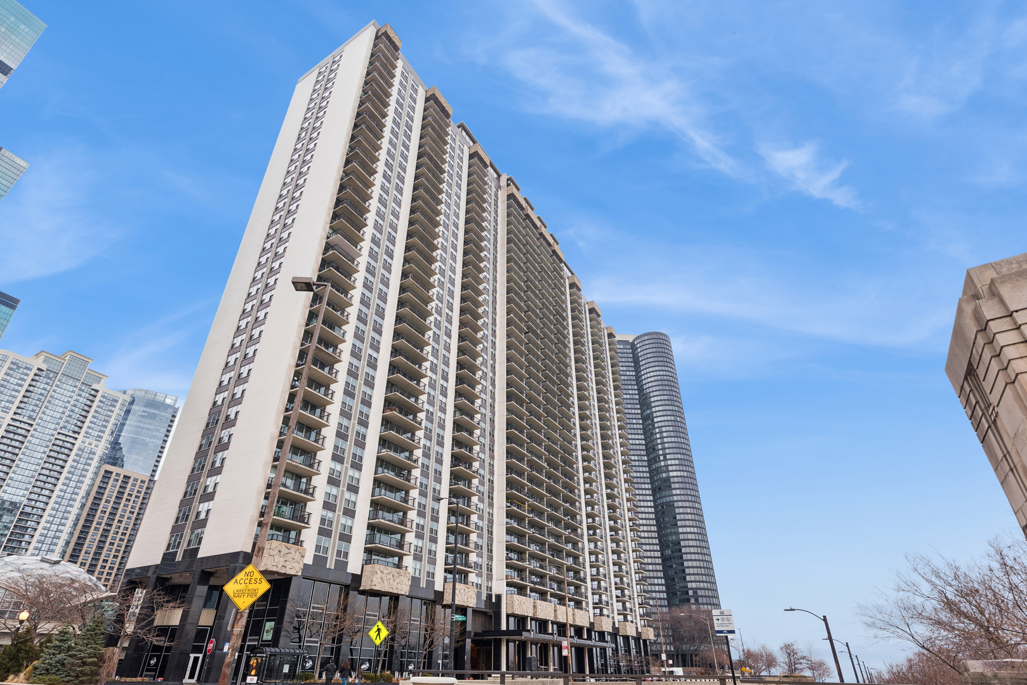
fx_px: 428
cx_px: 514
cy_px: 342
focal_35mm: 15
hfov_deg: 100.4
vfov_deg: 77.4
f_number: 11
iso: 400
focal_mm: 15
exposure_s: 1/40
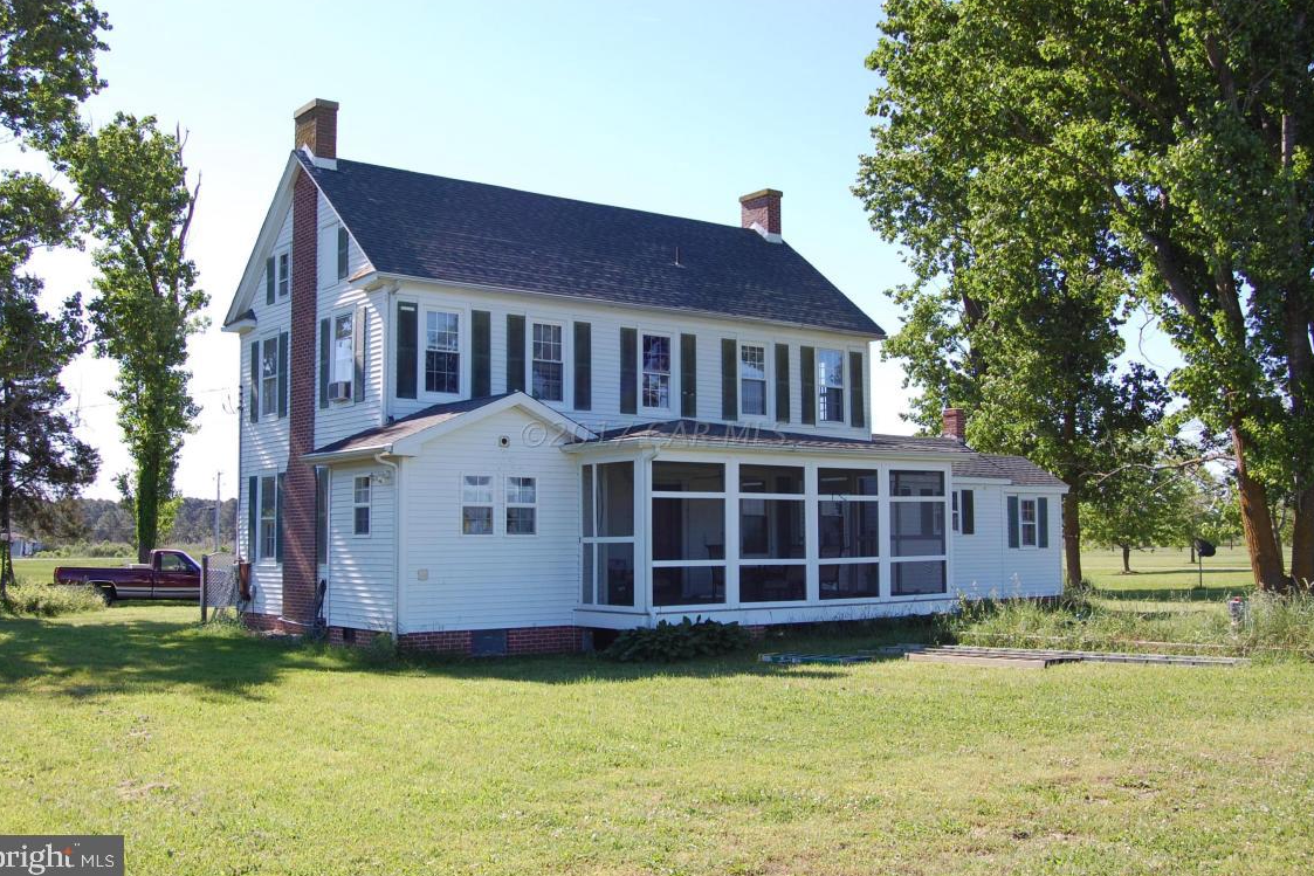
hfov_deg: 51.9
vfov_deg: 36.0
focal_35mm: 37
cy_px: 434
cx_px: 653
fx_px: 1351
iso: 200
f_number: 8
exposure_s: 1/250
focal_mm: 24
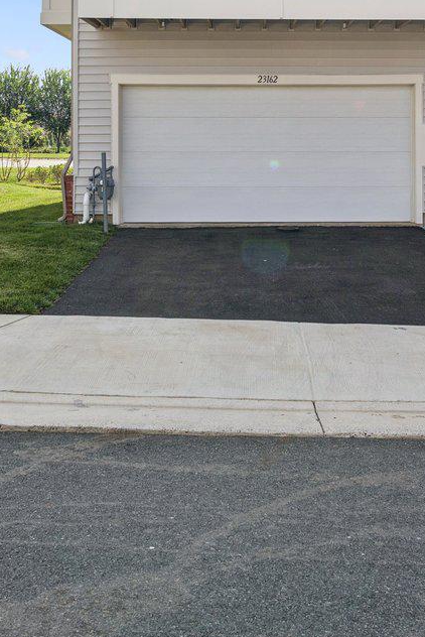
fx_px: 924
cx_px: 255
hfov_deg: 25.9
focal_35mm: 52
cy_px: -3
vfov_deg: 34.5
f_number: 6.3
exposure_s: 1/640
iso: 200
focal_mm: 21.5
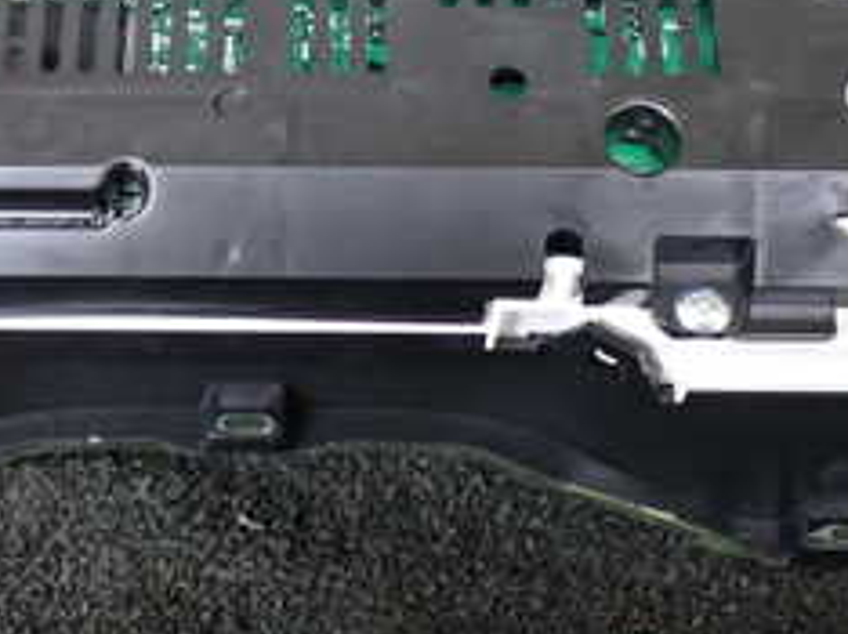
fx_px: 1884
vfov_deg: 18.6
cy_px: 11
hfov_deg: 25.1
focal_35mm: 77
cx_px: 243
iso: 320
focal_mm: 5.4
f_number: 2.3
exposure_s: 1/30
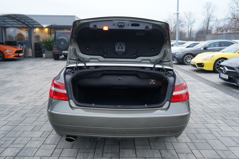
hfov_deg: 57.2
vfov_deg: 40.0
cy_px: 80
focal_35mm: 33
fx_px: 219
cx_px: 120
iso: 1600
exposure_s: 1/160
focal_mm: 33
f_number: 4
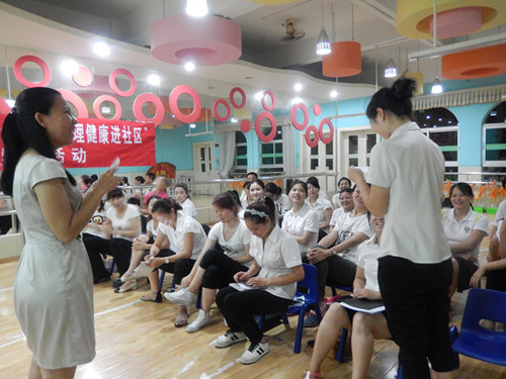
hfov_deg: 69.4
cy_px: 190
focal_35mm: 25
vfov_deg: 54.9
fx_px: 365
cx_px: 253
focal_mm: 4.5
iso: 800
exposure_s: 1/5
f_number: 3.4
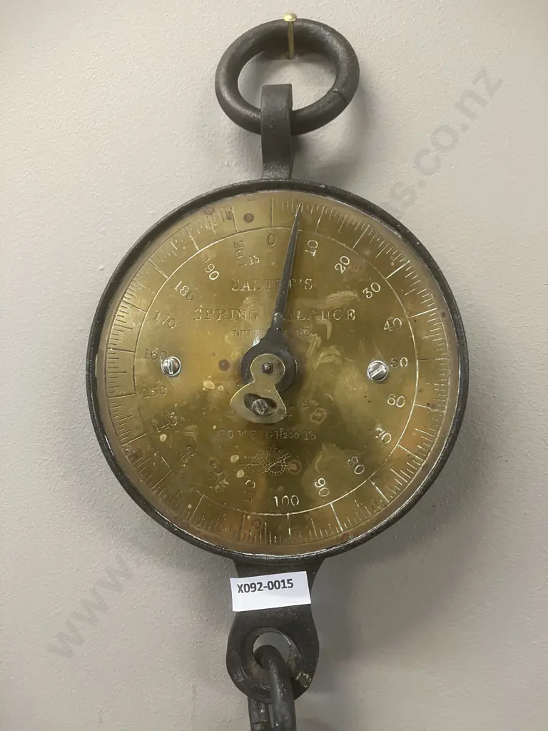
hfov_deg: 49.7
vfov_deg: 63.4
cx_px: 274
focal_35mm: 28
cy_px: 366
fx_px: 591
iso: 200
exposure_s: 1/50
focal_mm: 3.99
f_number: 1.8
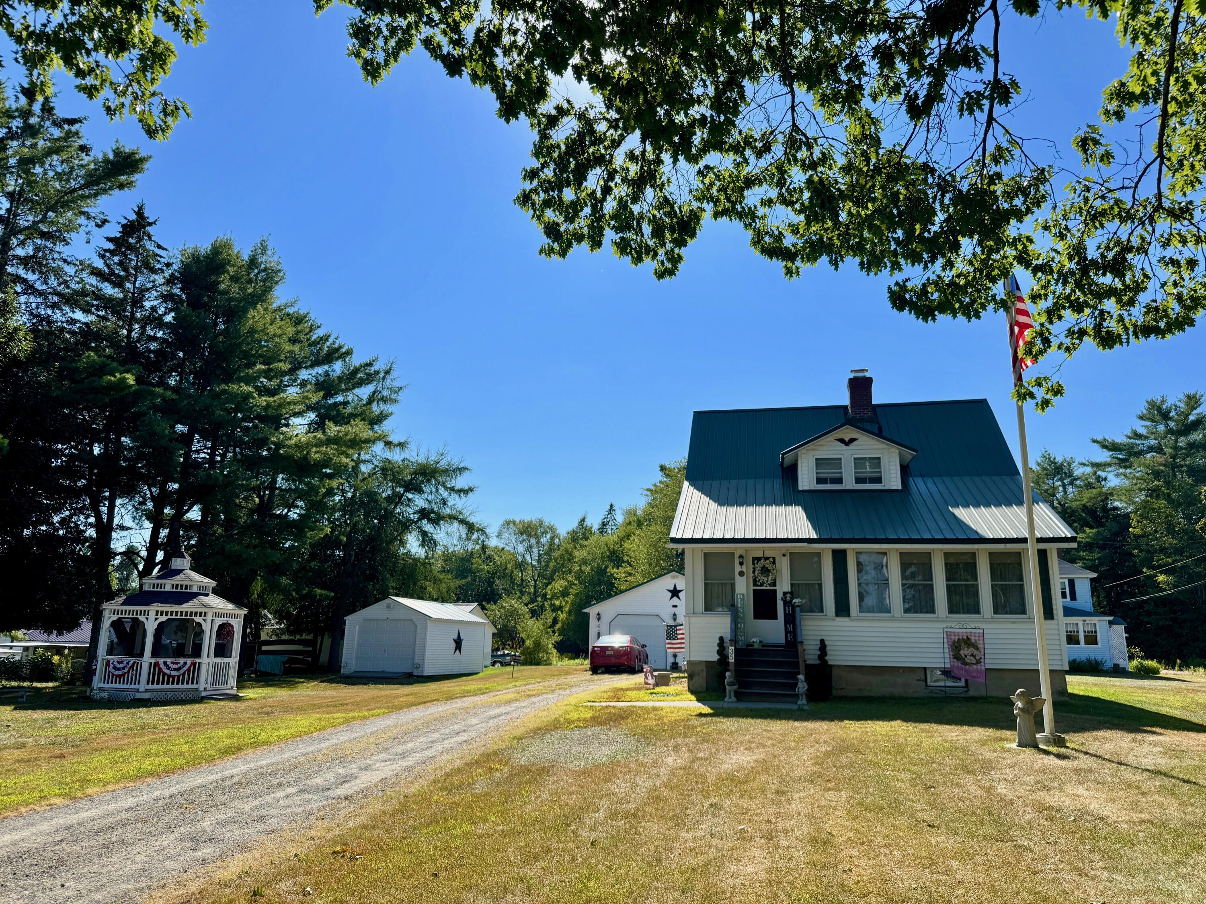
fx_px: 836
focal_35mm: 24
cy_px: 452
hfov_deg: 71.6
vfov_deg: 56.8
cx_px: 603
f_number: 1.78
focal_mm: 6.76
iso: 80
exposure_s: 1/2252
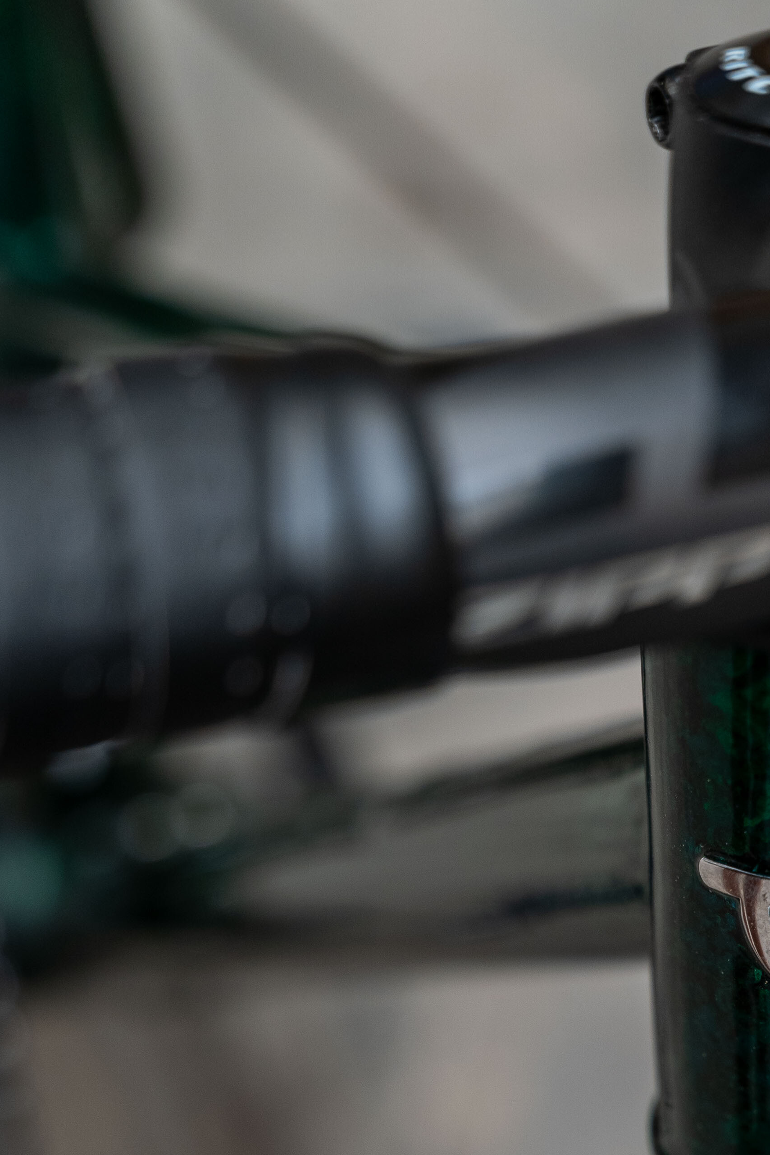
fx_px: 3544
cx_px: 862
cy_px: 1269
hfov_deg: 12.2
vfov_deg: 17.9
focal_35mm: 110
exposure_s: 1/160
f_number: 2.8
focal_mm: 47.2
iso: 250
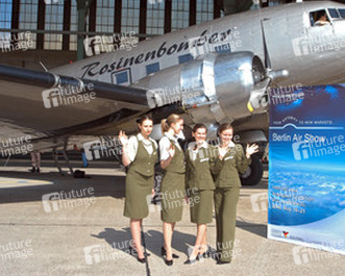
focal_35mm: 46
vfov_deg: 32.7
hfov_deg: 40.3
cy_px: 122
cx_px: 187
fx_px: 470
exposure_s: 1/160
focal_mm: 24
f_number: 10
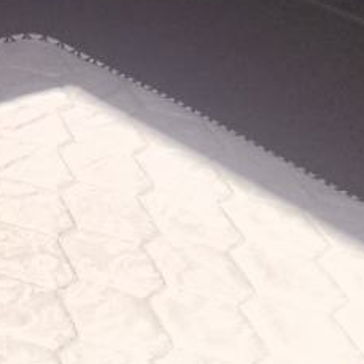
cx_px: -108
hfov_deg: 15.0
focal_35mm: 111
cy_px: -165
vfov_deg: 14.7
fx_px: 1321
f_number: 2
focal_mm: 5.75
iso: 50
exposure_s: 1/5714
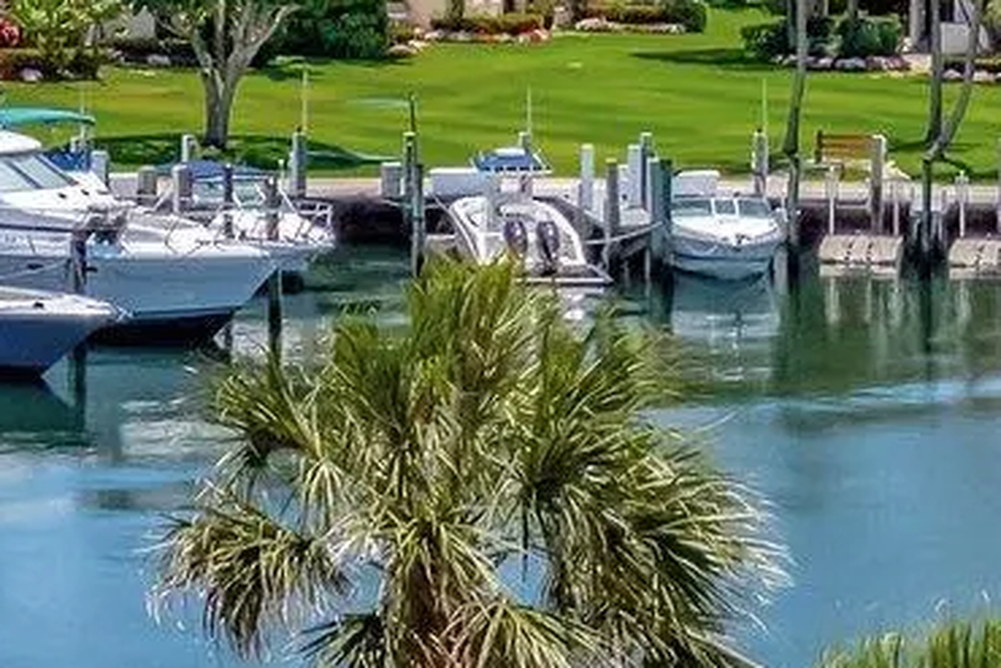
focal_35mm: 199
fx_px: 5535
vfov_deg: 6.8
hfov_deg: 9.9
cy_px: -307
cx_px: -638
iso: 640
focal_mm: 24
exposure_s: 1/3200
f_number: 8
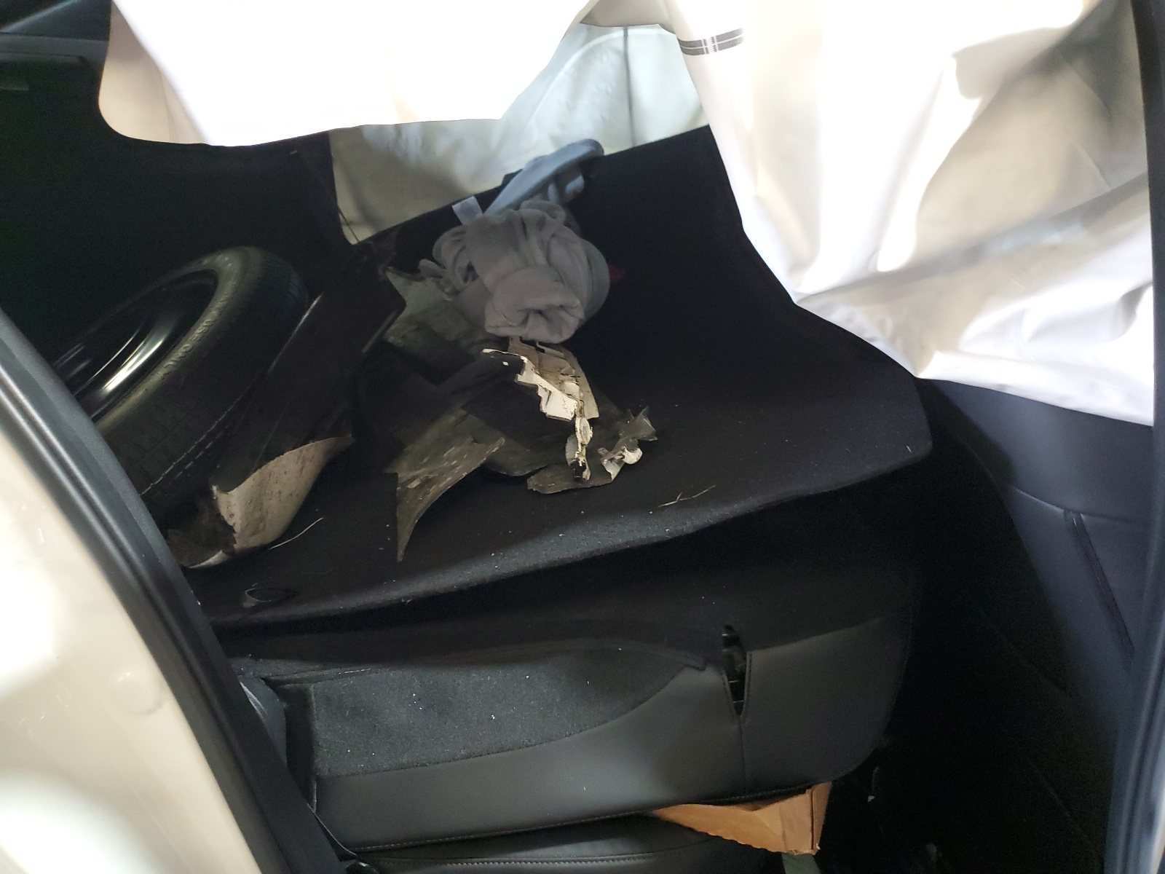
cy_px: 437
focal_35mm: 26
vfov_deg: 53.1
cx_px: 582
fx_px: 875
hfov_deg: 67.3
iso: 326
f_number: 1.5
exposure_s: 1/40
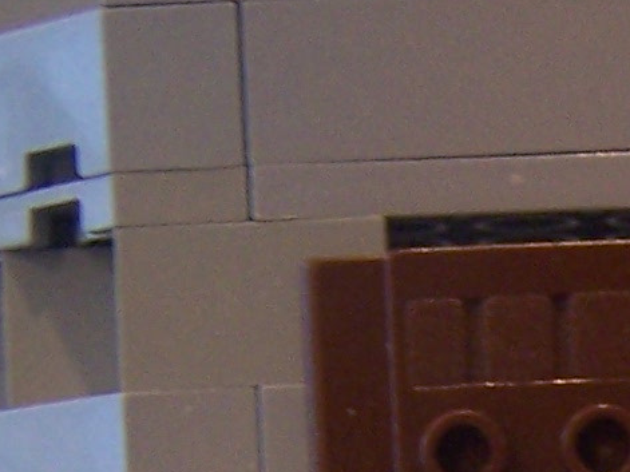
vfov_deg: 7.5
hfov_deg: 10.2
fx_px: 3384
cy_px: 1058
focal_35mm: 186
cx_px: 1047
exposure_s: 1/8
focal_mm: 6.3
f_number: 2.8
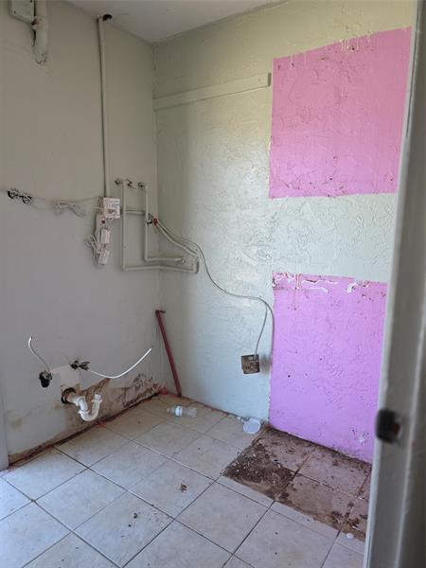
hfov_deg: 58.9
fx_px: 377
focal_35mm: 23
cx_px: 213
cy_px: 284
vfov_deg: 73.9
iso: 200
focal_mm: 6.3
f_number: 1.7
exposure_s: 1/180
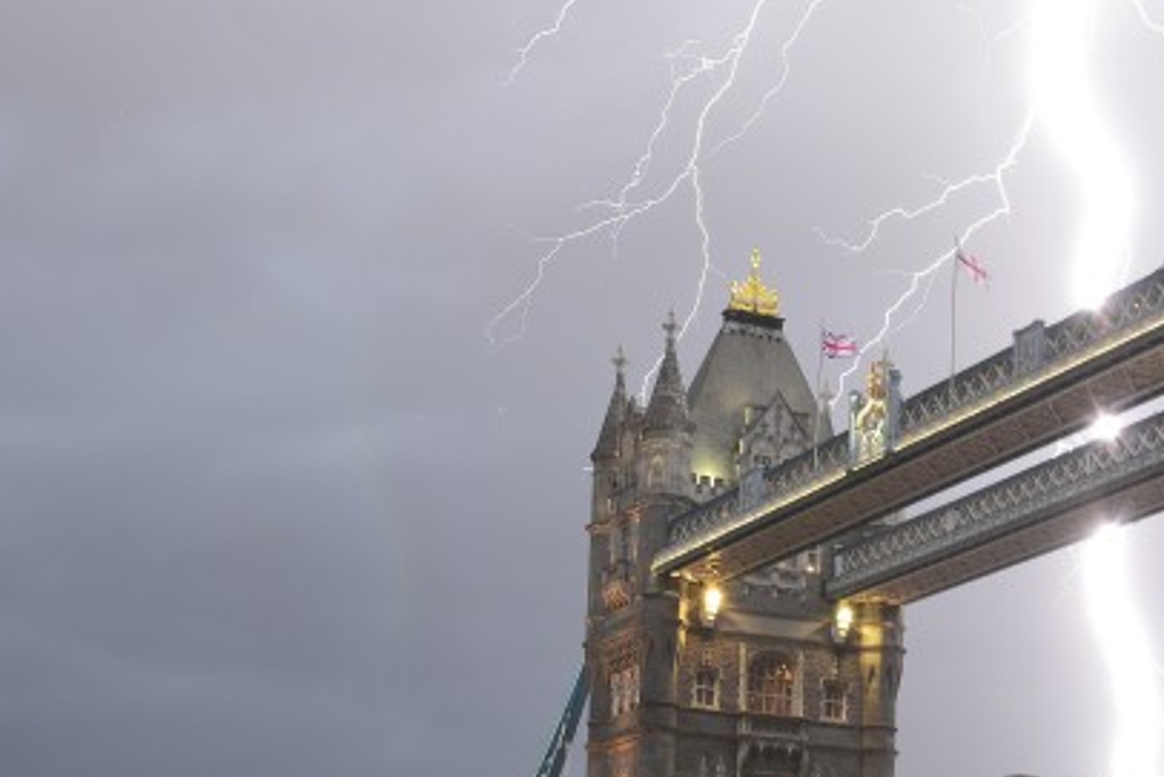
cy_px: 573
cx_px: 771
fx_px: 2361
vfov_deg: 18.6
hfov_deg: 27.5
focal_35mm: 73
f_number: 7.1
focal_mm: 22
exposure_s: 1/5
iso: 200
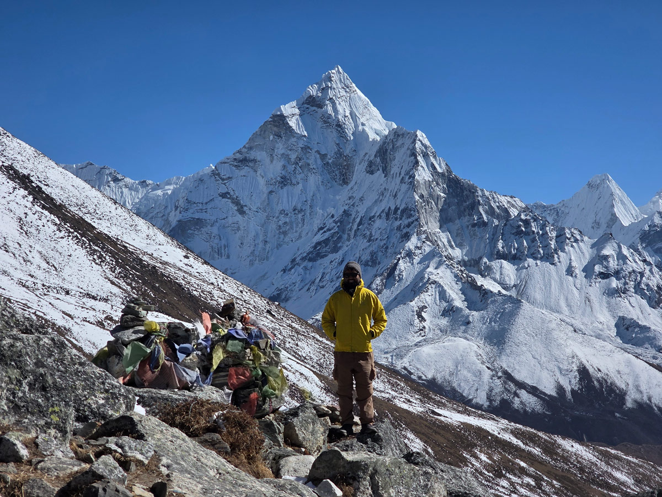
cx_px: 331
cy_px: 248
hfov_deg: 28.2
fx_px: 1320
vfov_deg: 21.3
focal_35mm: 69
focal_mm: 7.9
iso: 50
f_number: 2.4
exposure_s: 1/4319
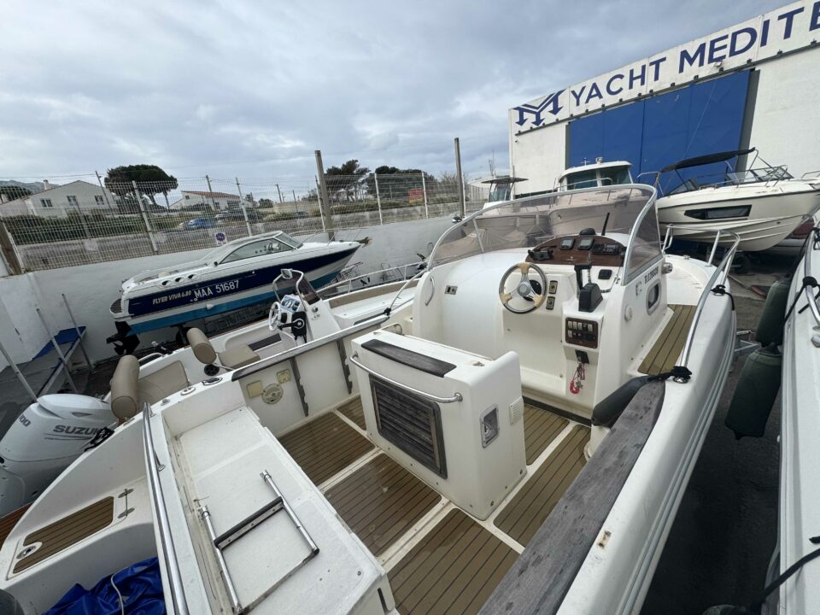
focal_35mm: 14
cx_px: 410
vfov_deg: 85.7
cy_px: 308
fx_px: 332
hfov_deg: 102.1
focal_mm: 2.22
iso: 50
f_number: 2.2
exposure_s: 1/1299
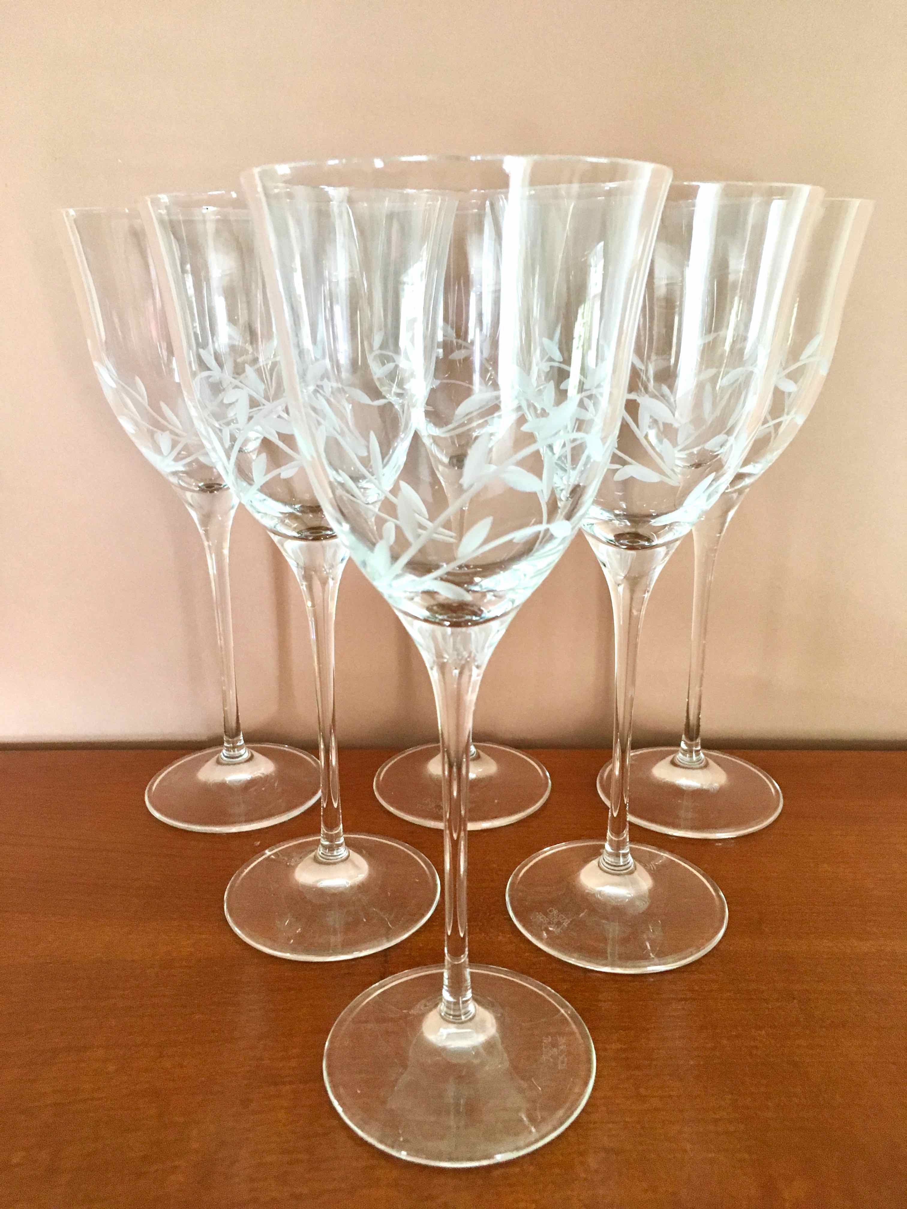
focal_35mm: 29
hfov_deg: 48.2
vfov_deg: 61.7
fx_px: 1013
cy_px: 604
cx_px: 454
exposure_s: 1/33
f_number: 2.2
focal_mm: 4.15
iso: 200
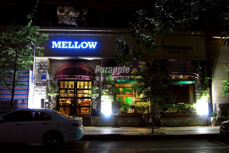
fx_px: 229
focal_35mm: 36
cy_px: 76
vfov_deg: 37.0
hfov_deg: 53.1
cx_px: 114
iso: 200
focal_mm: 24
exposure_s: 1.1
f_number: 4.5
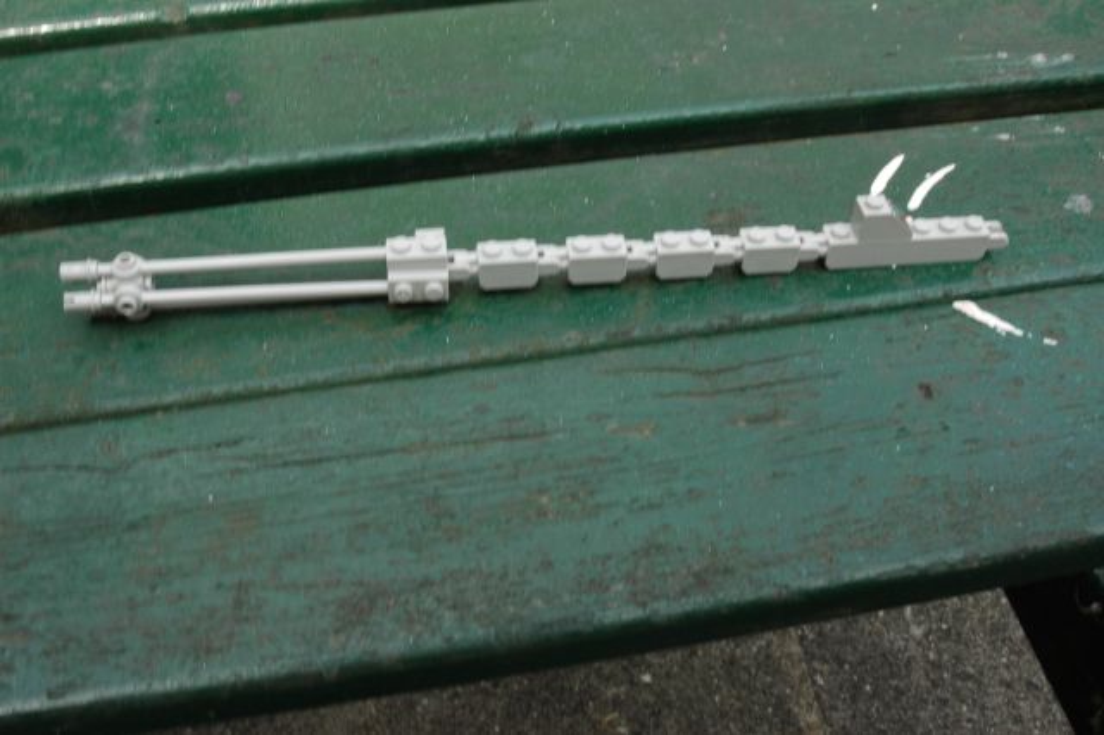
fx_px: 1287
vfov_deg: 31.9
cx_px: 552
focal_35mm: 42
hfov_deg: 46.4
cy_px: 368
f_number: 20
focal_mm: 28
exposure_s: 1/40
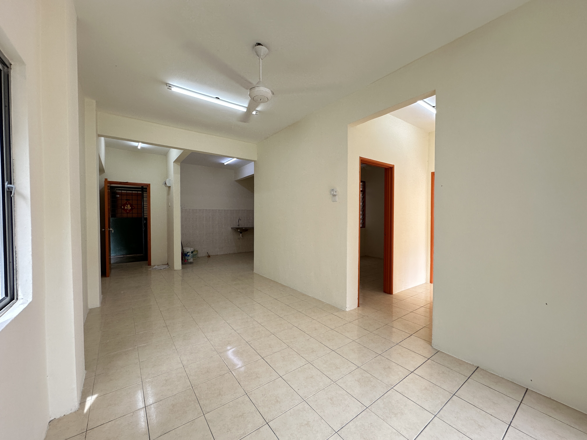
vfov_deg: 85.7
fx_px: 237
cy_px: 220
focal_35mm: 14
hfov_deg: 102.1
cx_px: 294
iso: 100
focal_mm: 2.22
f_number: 2.2
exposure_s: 1/99
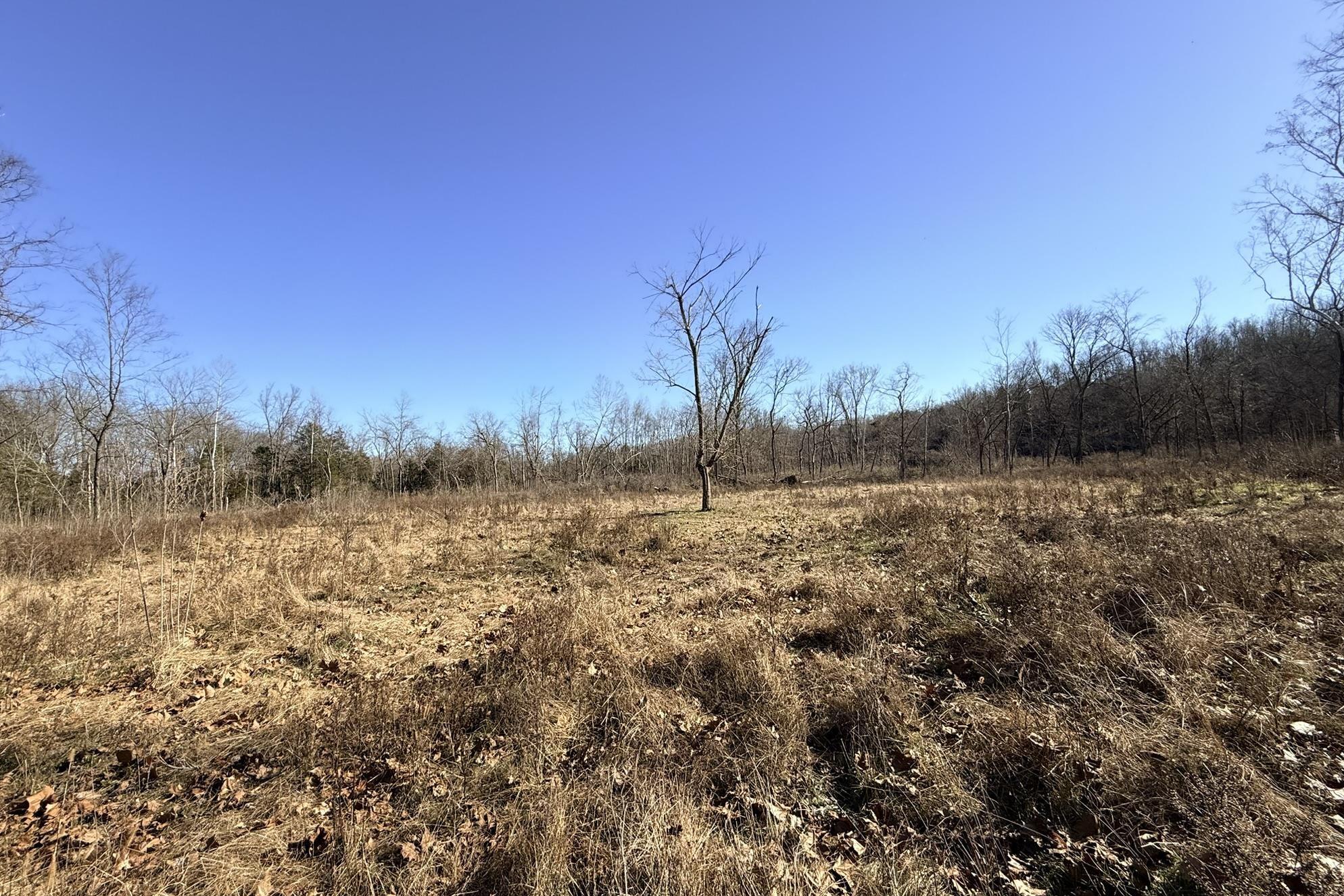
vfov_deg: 77.3
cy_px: 464
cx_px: 671
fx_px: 560
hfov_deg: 100.4
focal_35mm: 15
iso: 50
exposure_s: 1/1368
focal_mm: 2.22
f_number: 2.2
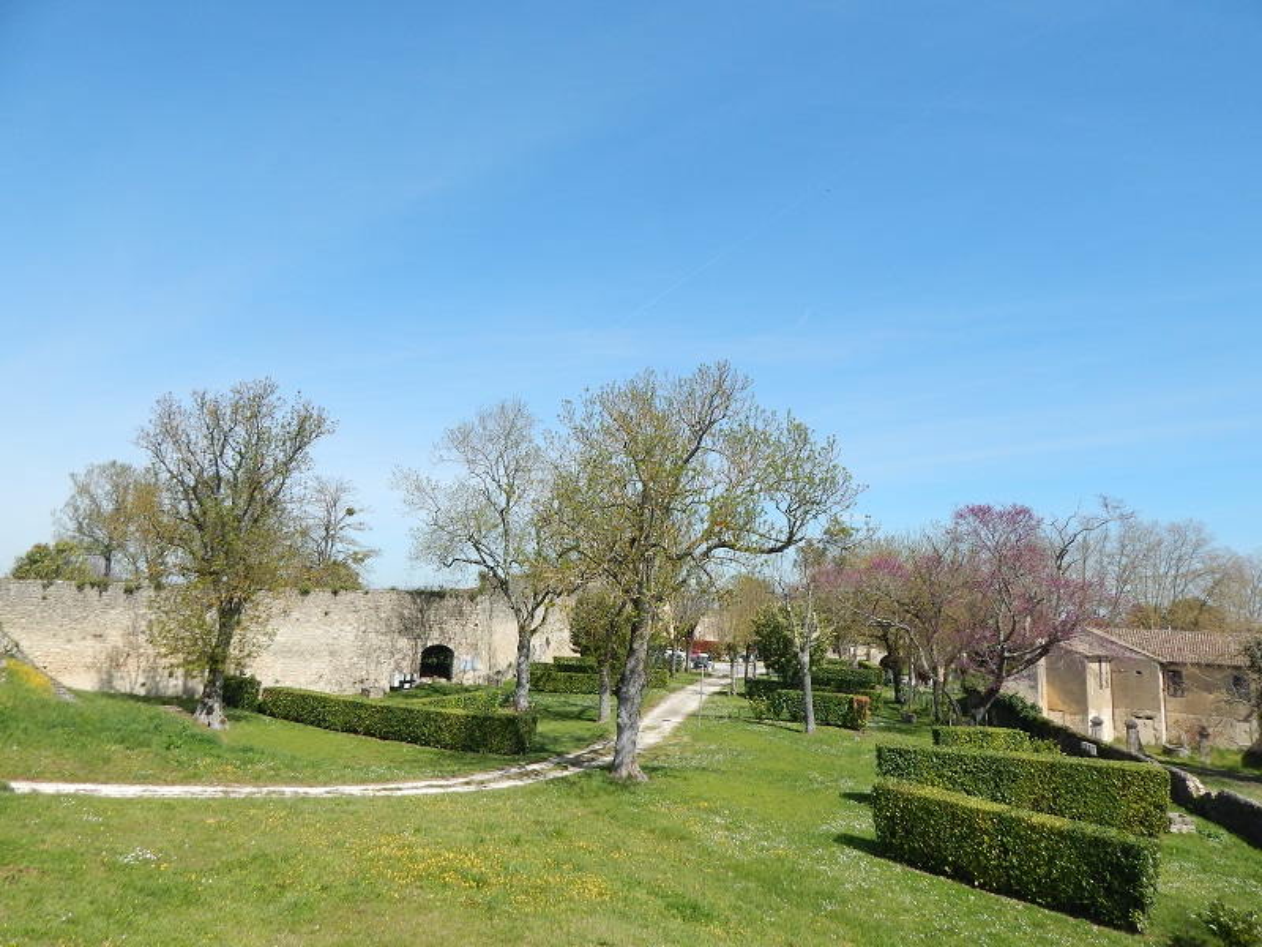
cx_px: 631
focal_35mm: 23
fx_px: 839
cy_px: 474
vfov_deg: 58.9
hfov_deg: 73.9
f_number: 6
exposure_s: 1/400
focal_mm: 4
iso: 125
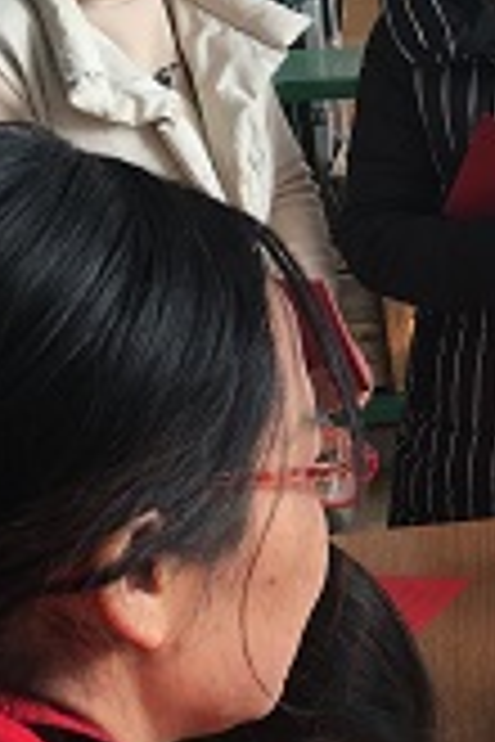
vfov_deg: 18.6
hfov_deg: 11.5
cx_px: 918
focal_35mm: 110
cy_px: 405
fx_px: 2269
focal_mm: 4.15
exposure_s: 1/100
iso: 40
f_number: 2.2
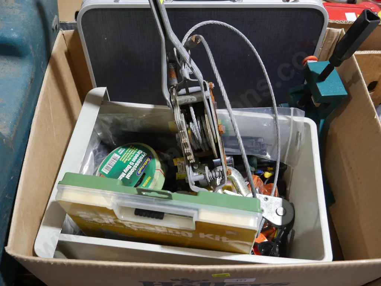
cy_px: 143
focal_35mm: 32
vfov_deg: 44.2
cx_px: 190
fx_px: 352
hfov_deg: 56.8
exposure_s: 1/60
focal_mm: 16
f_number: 3.6
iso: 400
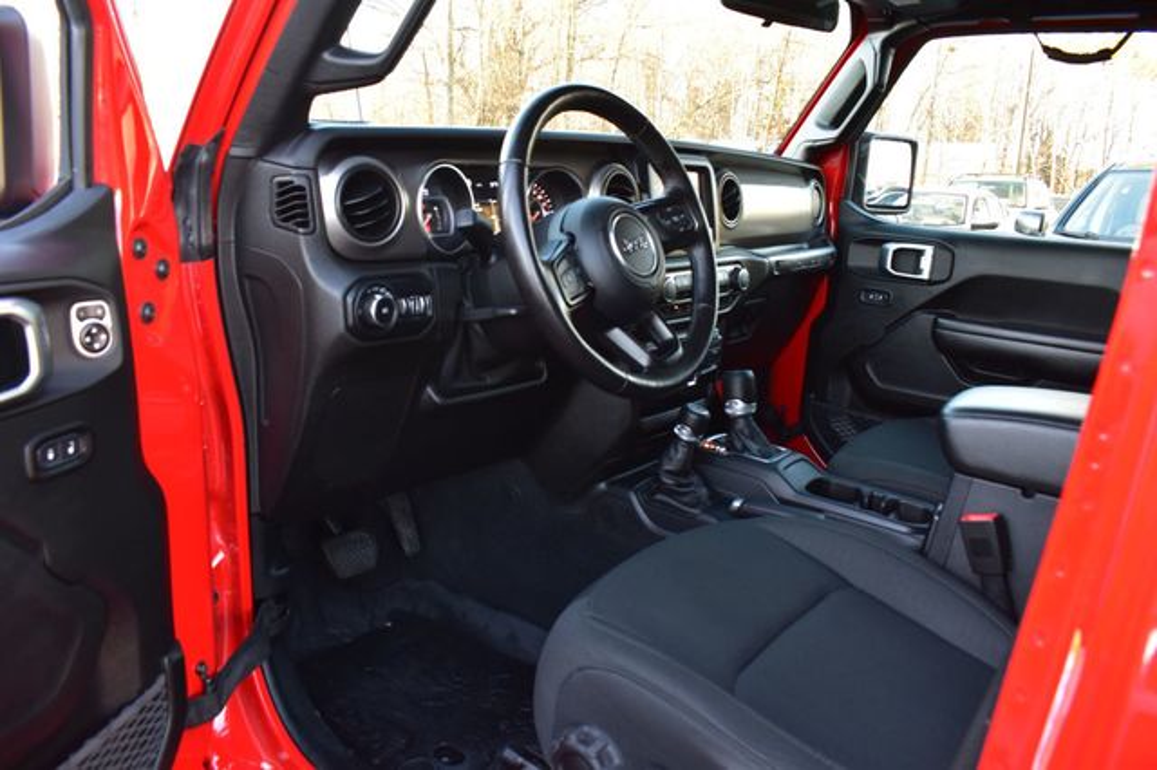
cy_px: 385
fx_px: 867
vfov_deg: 47.9
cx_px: 578
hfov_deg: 67.4
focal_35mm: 27
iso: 400
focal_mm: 18
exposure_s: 1/15
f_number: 6.3
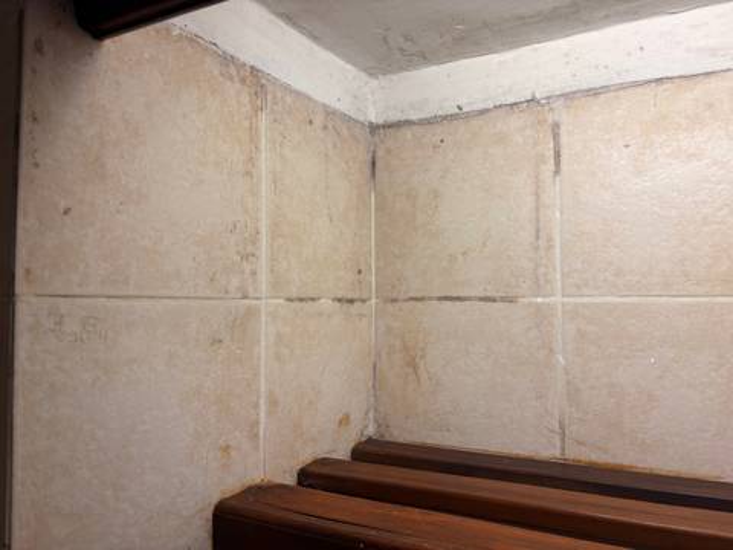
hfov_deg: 67.3
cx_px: 366
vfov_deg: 53.1
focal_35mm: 26
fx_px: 551
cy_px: 275
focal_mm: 5.96
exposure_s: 1/100
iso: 50
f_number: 1.6
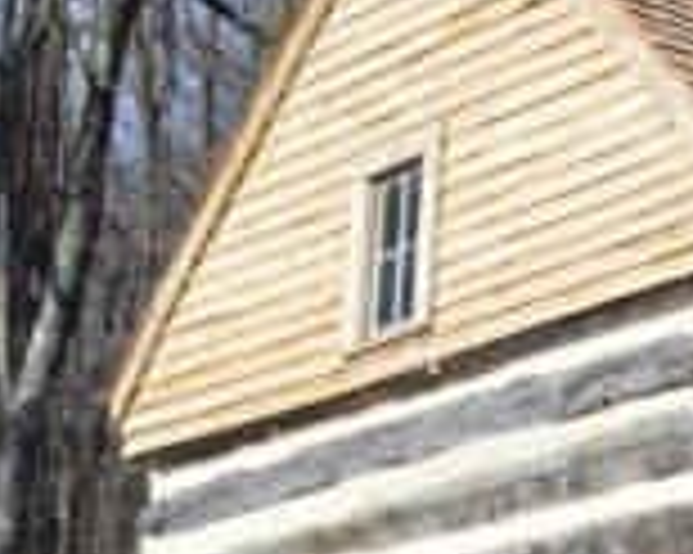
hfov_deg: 11.4
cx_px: 1359
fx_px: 3157
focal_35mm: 154
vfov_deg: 10.0
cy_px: 336
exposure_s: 1/200
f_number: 7.1
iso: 100
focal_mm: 22
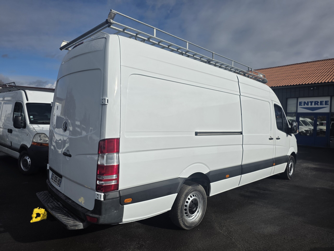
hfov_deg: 73.9
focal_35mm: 23
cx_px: 167
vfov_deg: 58.9
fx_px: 222
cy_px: 126
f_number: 1.7
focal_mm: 6.25
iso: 50
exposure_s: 1/7944
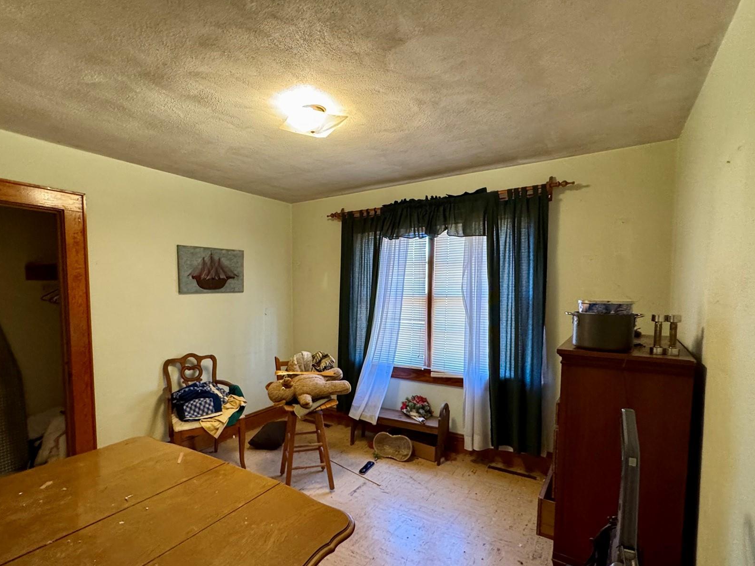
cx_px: 346
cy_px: 316
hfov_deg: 87.6
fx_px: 393
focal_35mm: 18
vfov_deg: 71.4
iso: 640
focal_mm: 2.22
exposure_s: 1/60
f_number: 2.2
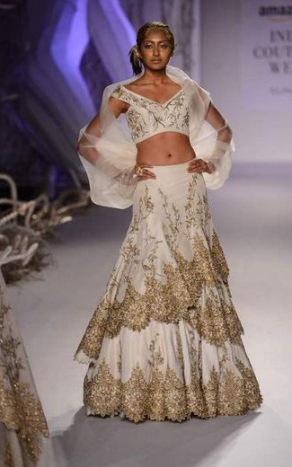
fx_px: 2292
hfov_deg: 7.3
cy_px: 235
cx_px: 155
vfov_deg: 11.6
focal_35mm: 180
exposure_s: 1/250
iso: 800
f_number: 3.5
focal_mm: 175
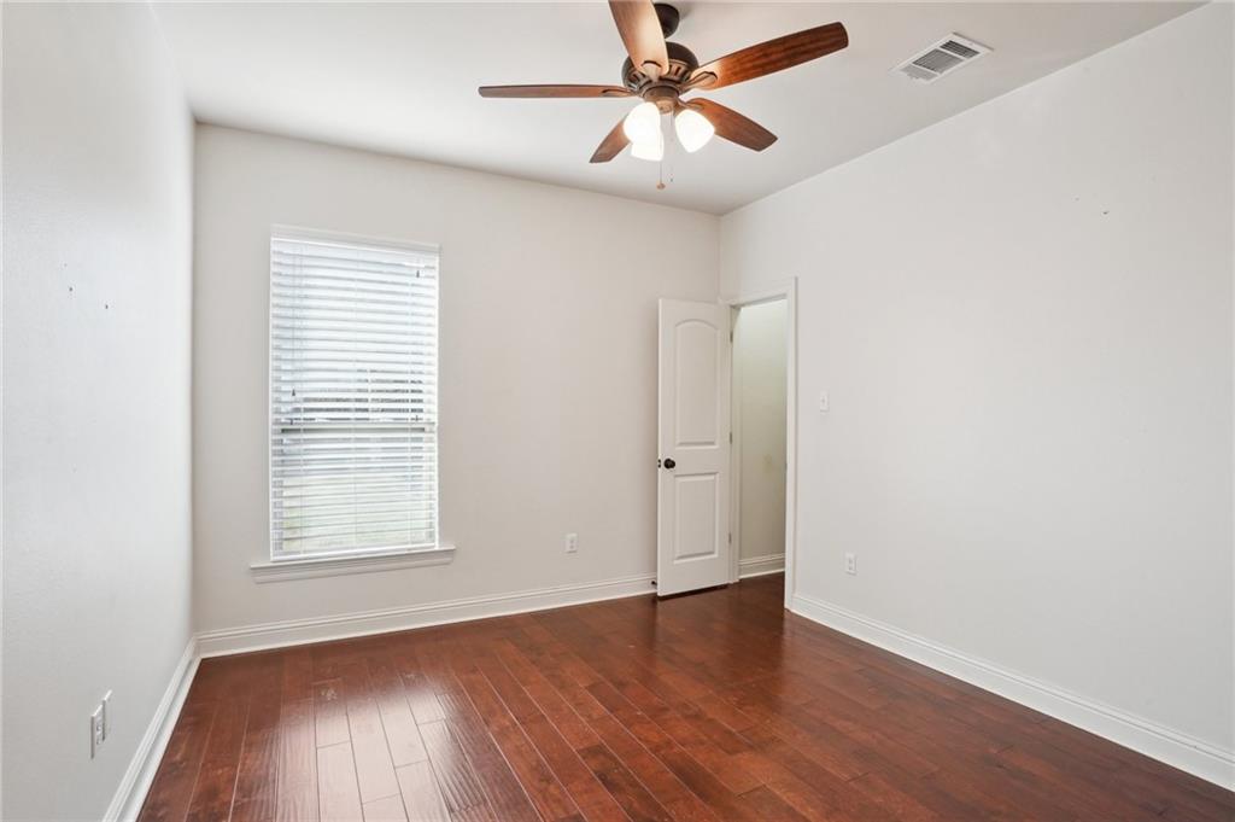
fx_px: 583
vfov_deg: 70.3
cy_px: 411
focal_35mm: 17
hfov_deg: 93.3
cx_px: 618
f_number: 11
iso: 800
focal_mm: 17
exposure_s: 1/25
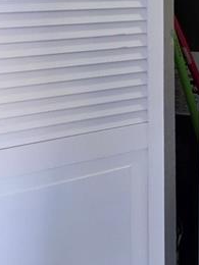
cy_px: -11
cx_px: 450
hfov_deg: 15.8
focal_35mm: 60
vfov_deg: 29.6
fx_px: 460
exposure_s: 1/60
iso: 250
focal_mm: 2.2
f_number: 1.9
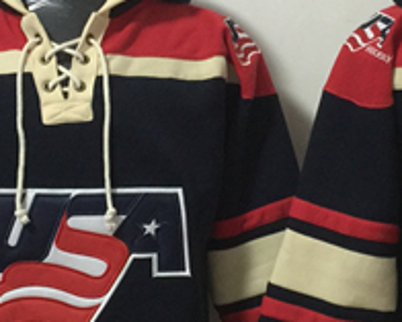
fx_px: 1119
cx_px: 295
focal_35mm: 94
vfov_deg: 16.3
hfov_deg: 20.2
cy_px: 106
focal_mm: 4.15
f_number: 2.2
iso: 125
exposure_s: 1/8
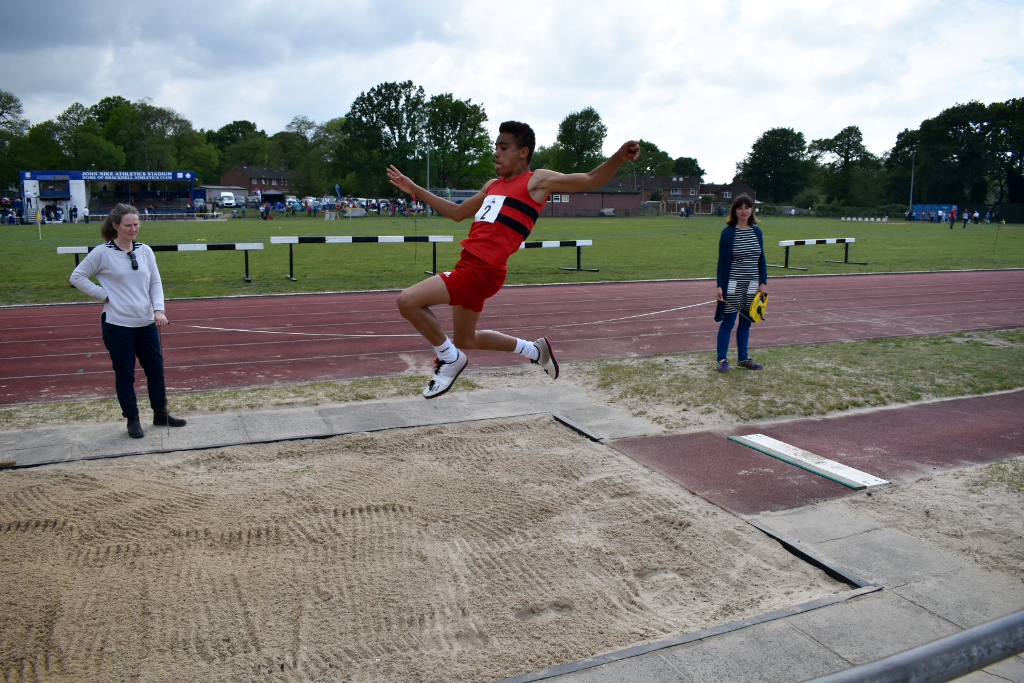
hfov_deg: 67.4
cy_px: 342
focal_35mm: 27
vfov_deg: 47.9
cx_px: 512
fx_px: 768
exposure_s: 1/1600
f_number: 6.3
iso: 400
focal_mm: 18
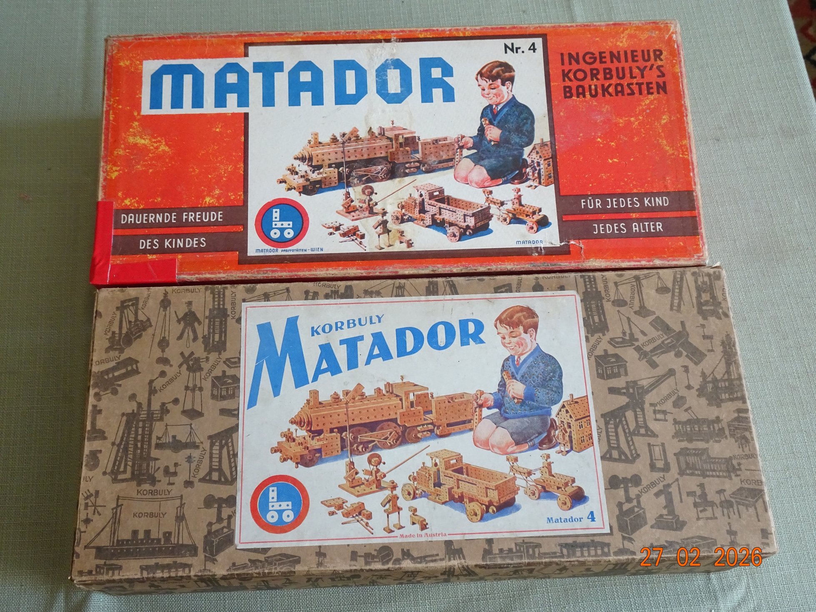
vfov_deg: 37.7
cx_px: 408
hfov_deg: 49.0
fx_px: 896
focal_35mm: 38
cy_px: 306
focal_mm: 6.56
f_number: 4
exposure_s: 1/40
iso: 320
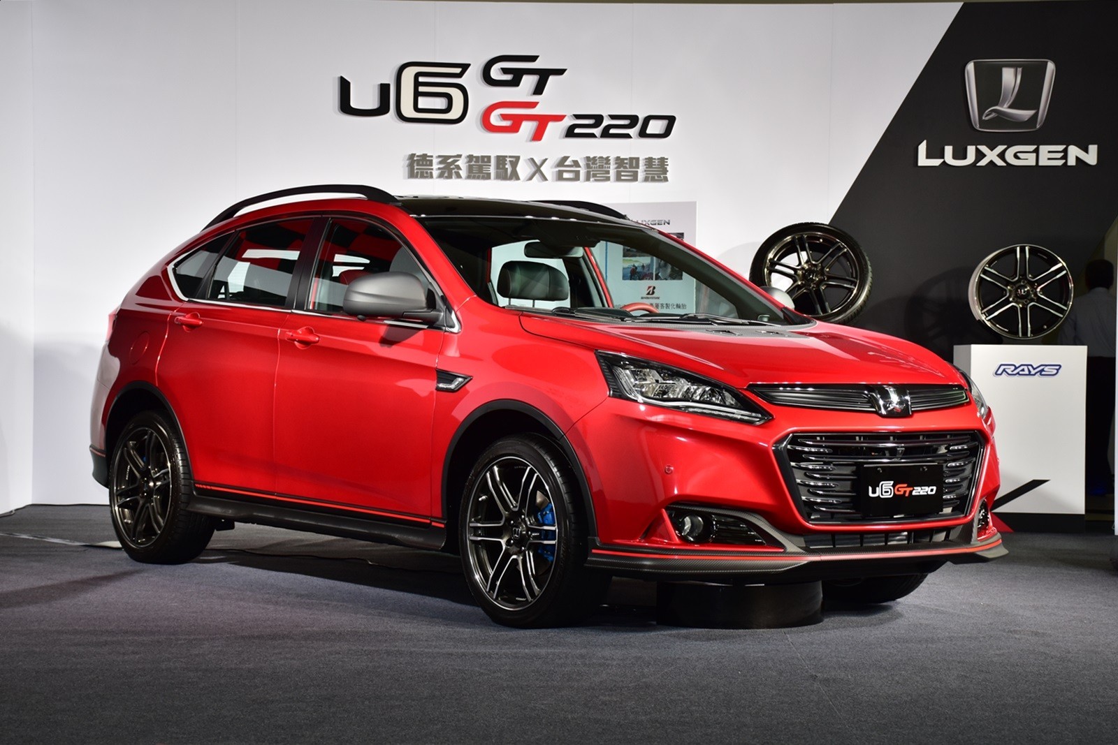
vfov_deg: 20.2
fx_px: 2096
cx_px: 559
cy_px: 372
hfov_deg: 29.9
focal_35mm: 68
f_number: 5.6
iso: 400
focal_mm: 45
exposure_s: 1/100
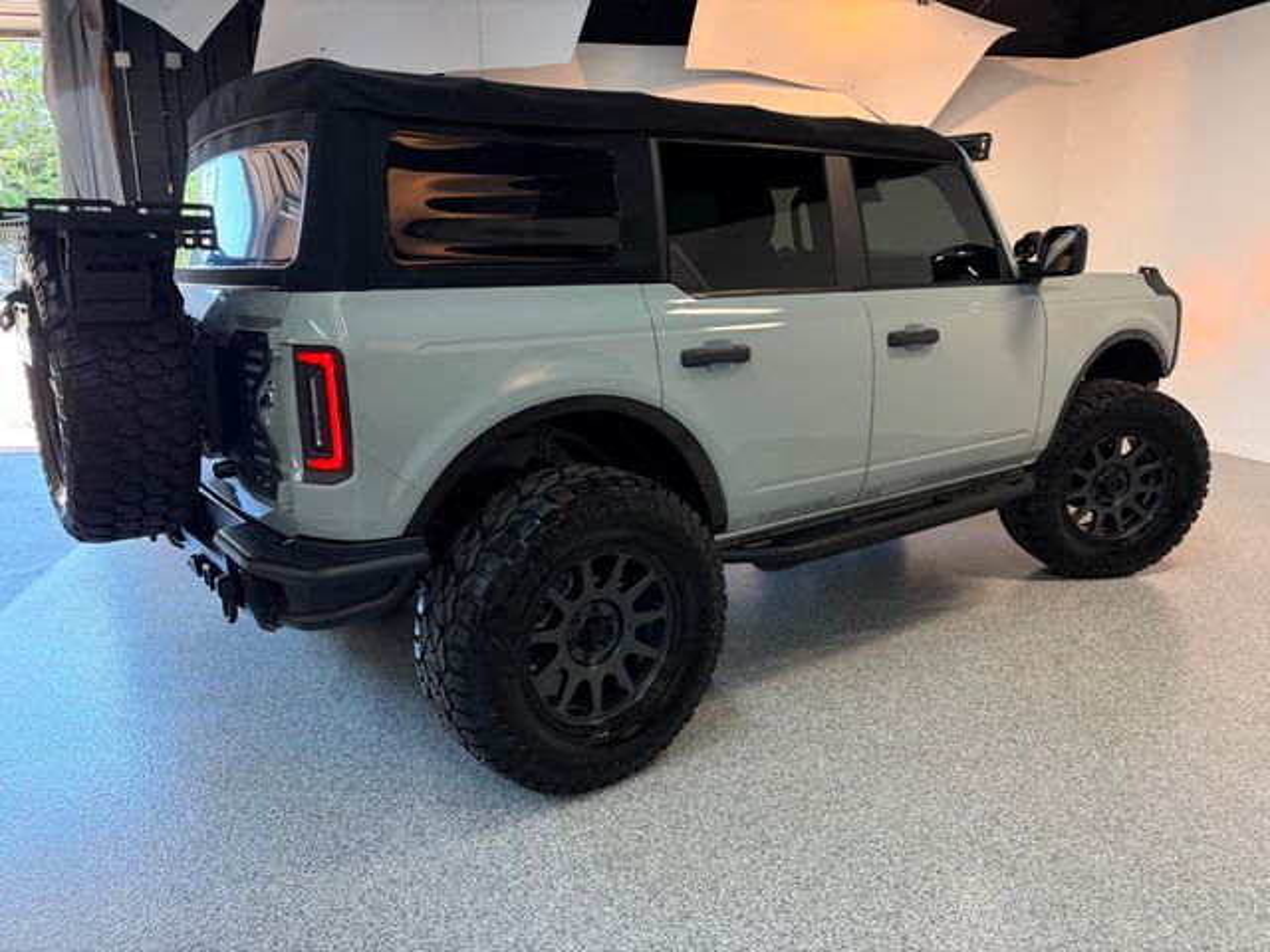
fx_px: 954
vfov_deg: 53.1
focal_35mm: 26
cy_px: 476
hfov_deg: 67.3
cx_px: 635
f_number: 1.6
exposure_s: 1/60
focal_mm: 5.96
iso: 125
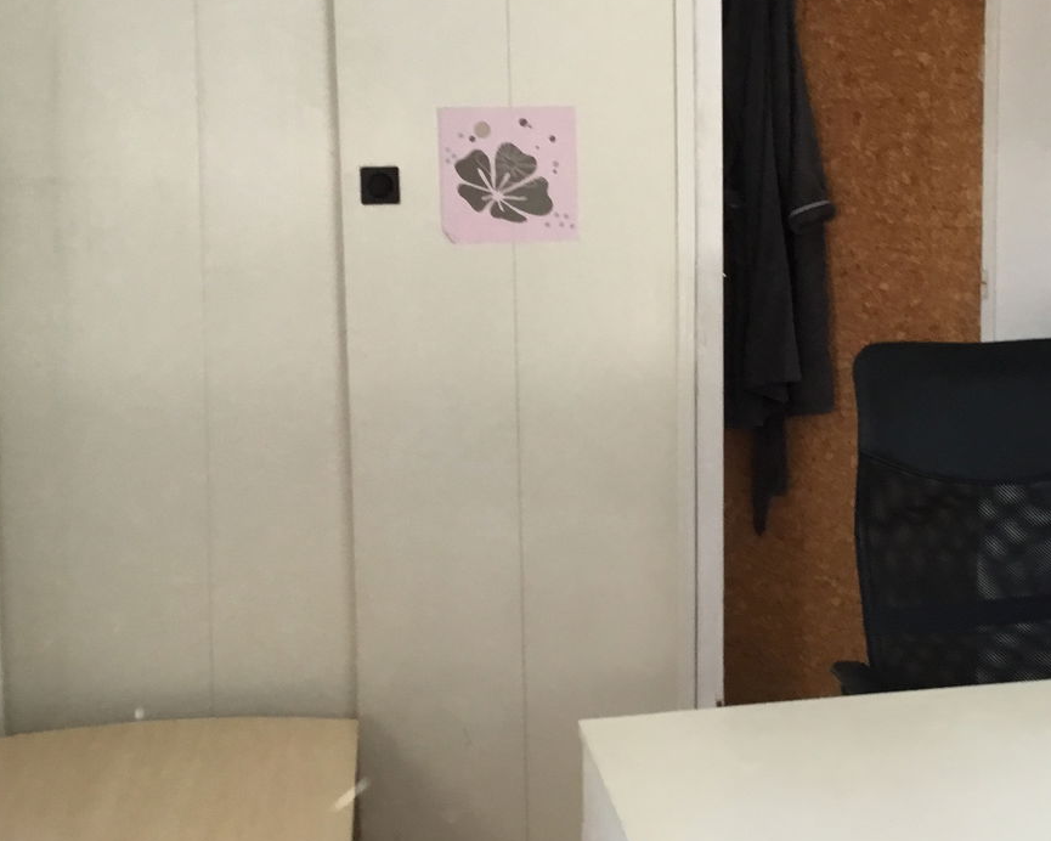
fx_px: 1742
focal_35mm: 56
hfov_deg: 33.1
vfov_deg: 27.0
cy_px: 312
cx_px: 744
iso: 100
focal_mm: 3.3
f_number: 2.4
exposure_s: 1/33
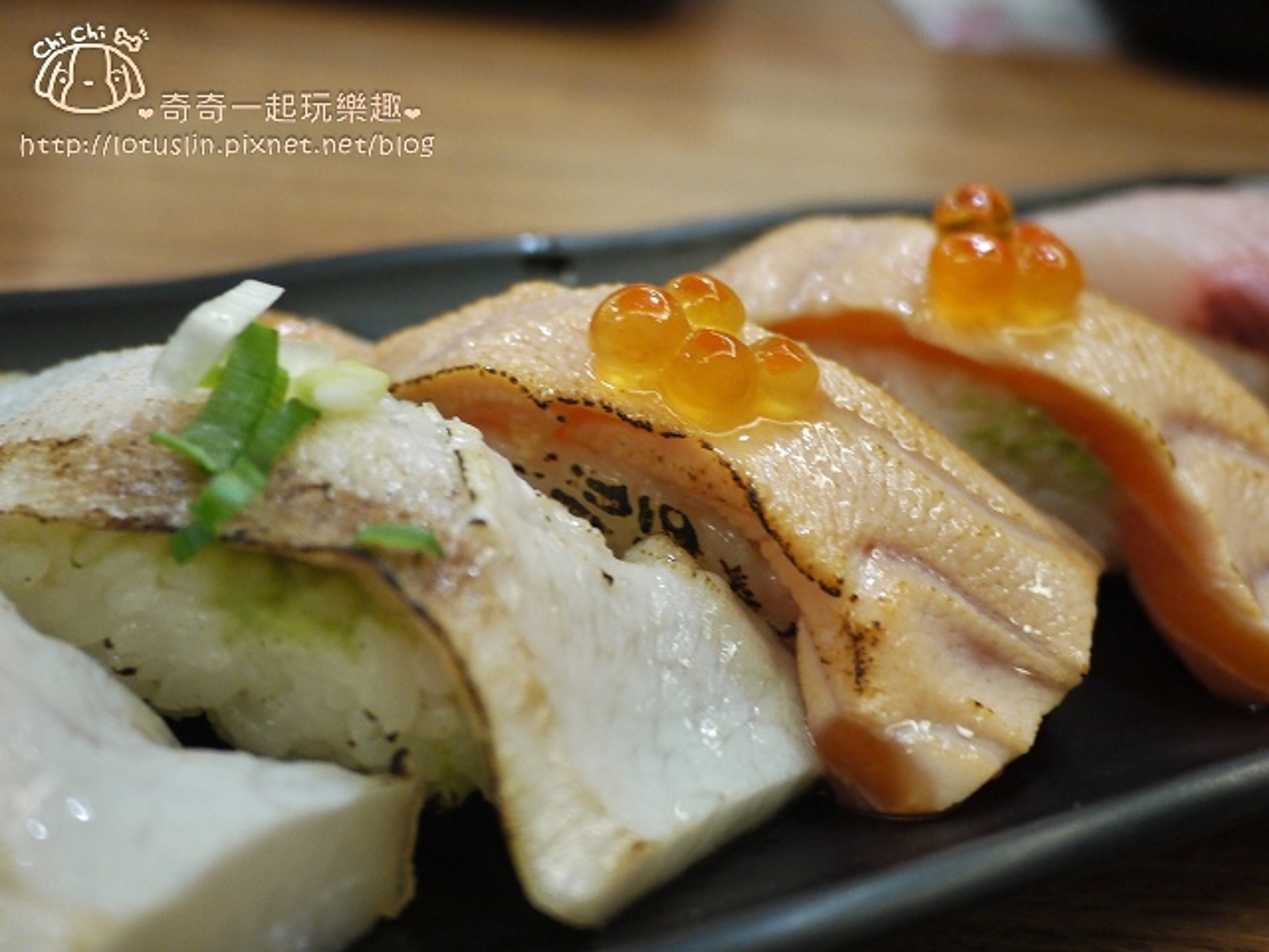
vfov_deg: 49.7
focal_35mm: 28
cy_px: 476
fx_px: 1026
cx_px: 634
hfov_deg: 63.4
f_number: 2.5
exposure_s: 1/30
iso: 400
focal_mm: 14
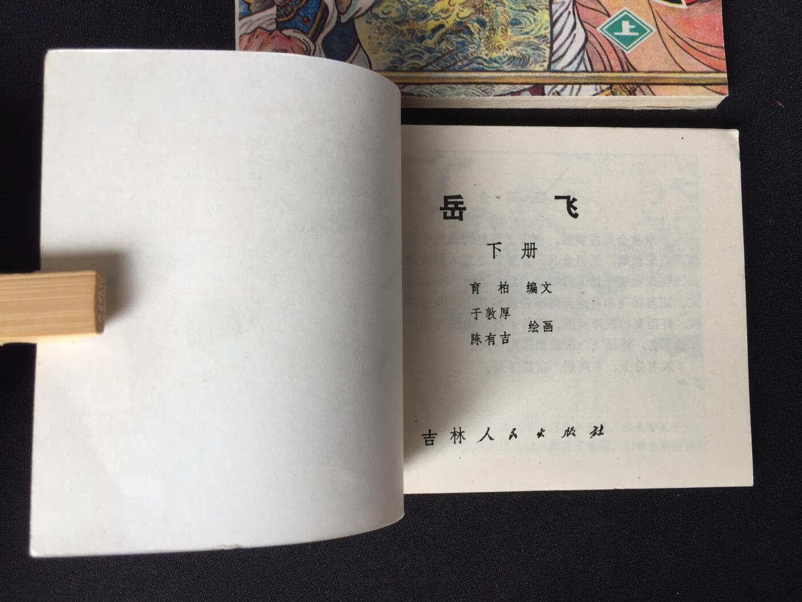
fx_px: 672
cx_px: 401
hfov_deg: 61.7
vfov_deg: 48.2
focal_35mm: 29
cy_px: 301
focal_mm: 4.15
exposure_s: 1/100
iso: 32
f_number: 2.2
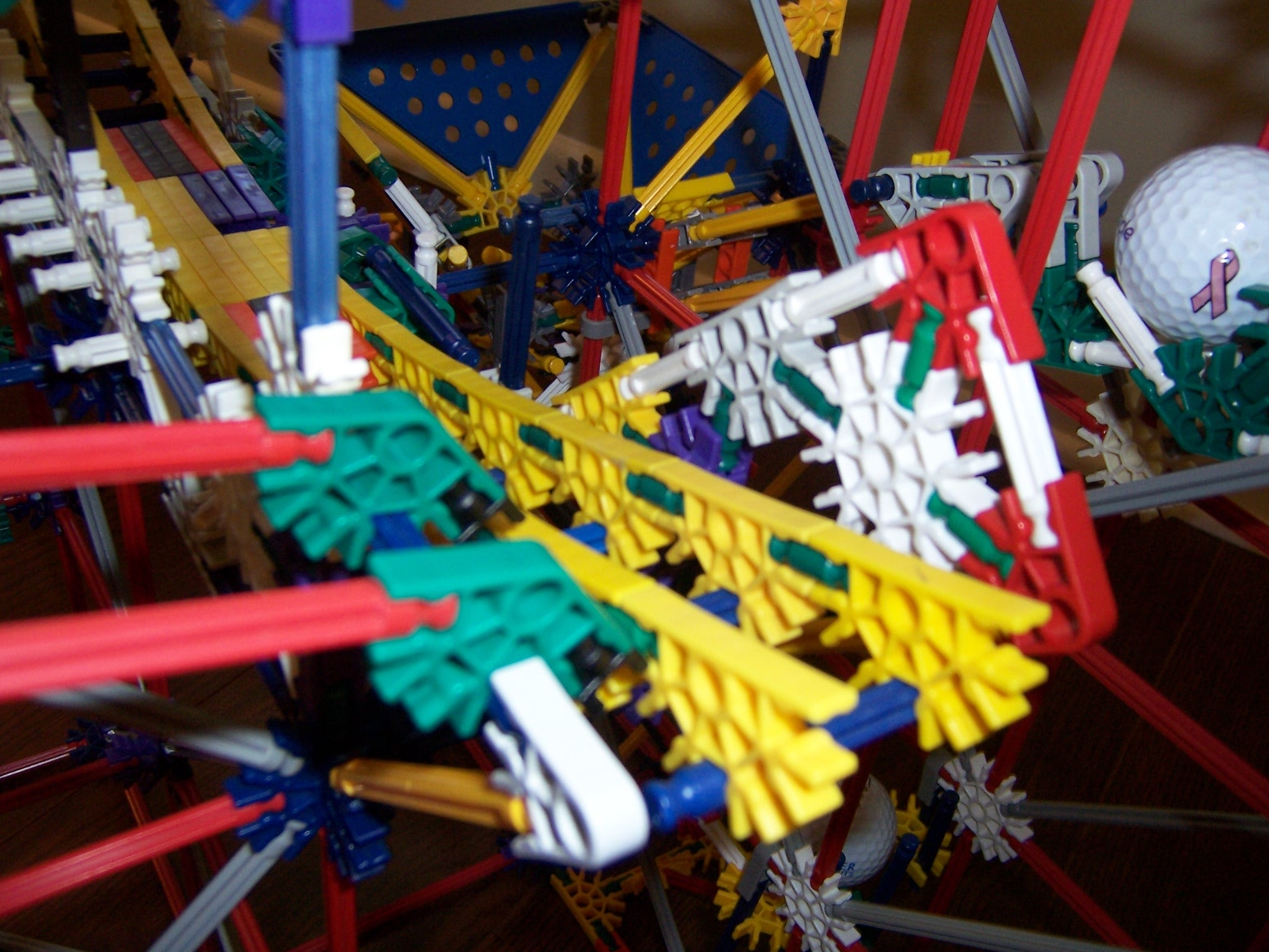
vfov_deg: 42.9
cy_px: 476
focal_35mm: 33
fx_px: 1210
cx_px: 634
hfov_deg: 55.4
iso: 140
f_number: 2.8
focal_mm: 5.5
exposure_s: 1/60
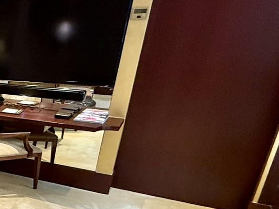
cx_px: -206
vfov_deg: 29.4
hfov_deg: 23.3
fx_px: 395
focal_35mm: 49
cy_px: 147
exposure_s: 1/50
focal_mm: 2.22
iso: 400
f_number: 2.2
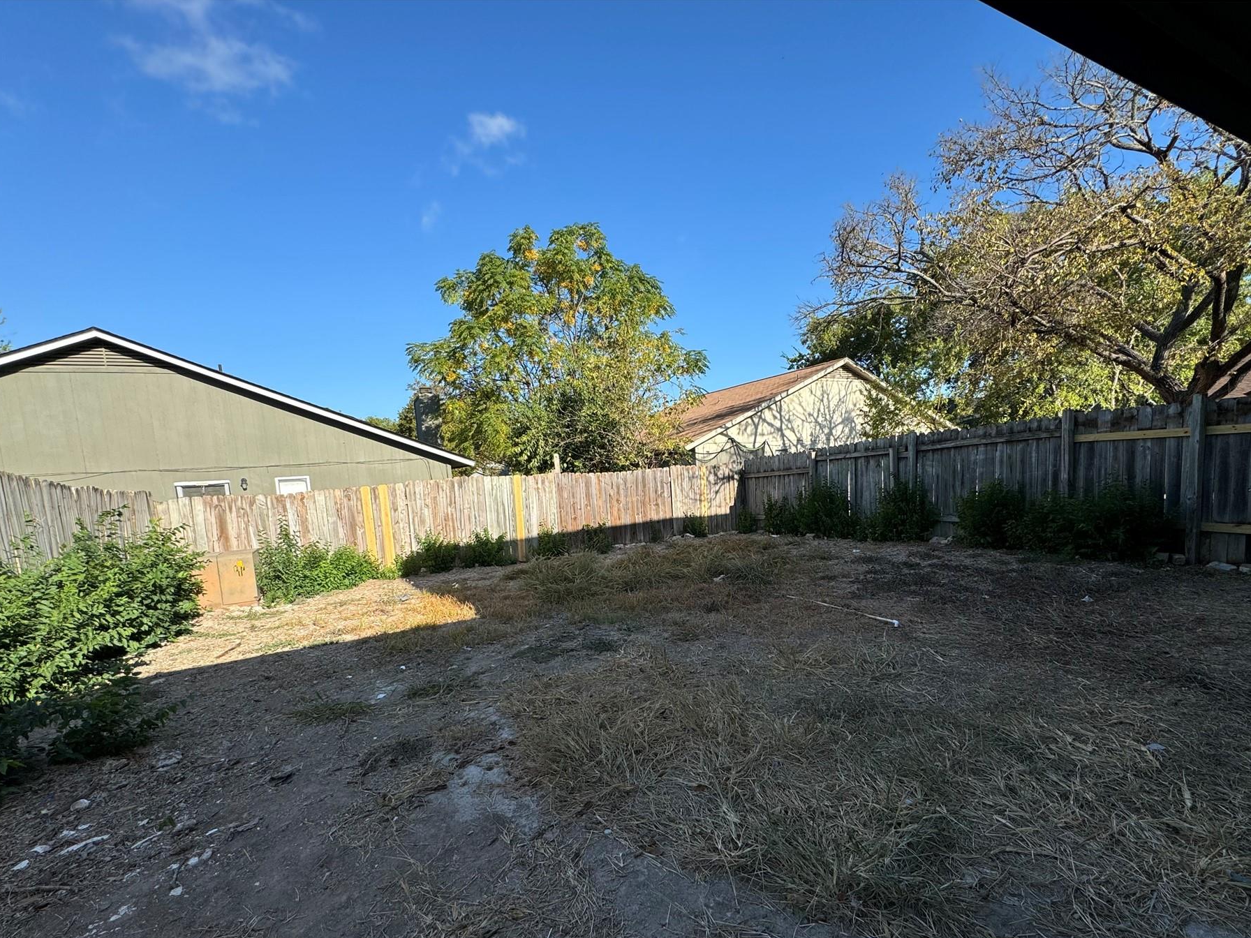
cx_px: 650
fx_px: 578
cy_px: 535
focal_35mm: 16
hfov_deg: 94.5
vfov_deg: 77.7
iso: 50
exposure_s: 1/1094
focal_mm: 2.22
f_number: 2.2
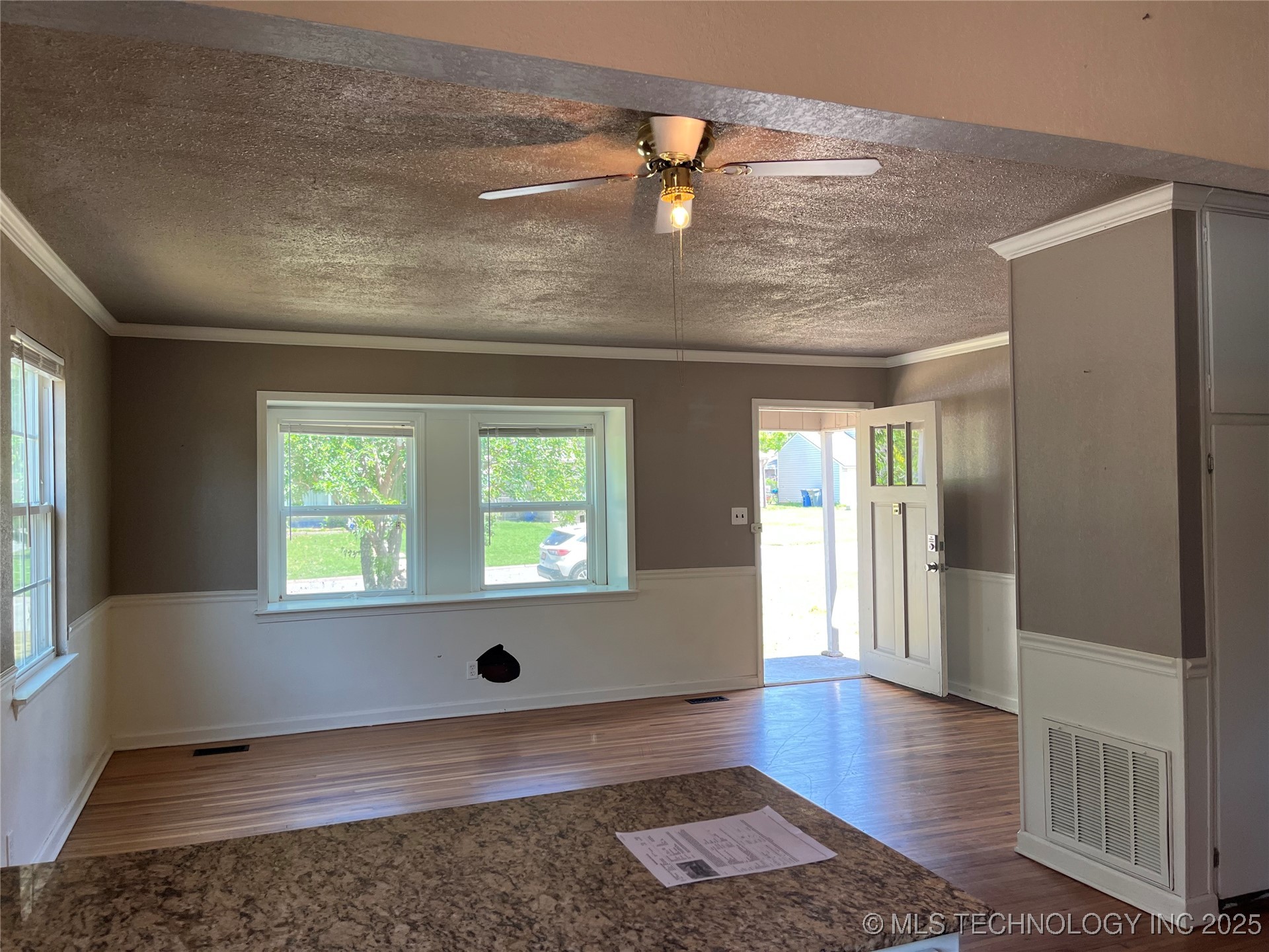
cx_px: 634
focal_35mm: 26
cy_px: 476
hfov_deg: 67.3
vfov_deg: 53.1
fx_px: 953
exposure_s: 1/121
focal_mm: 5.1
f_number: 1.6
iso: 64
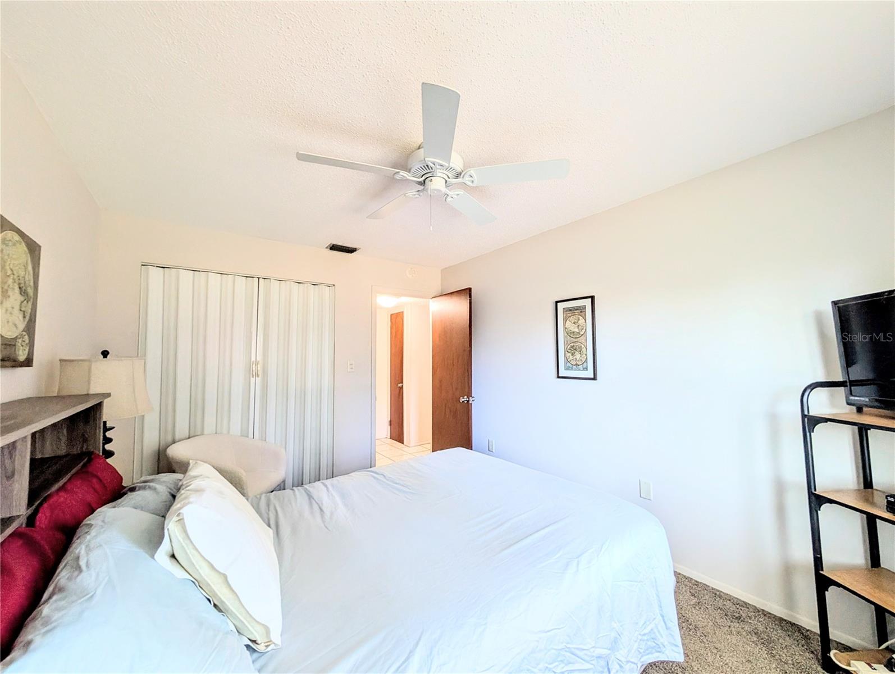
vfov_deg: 94.6
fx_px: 311
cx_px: 448
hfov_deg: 110.5
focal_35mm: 12
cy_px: 337
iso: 551
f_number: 1.7
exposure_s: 1/120
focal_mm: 2.02
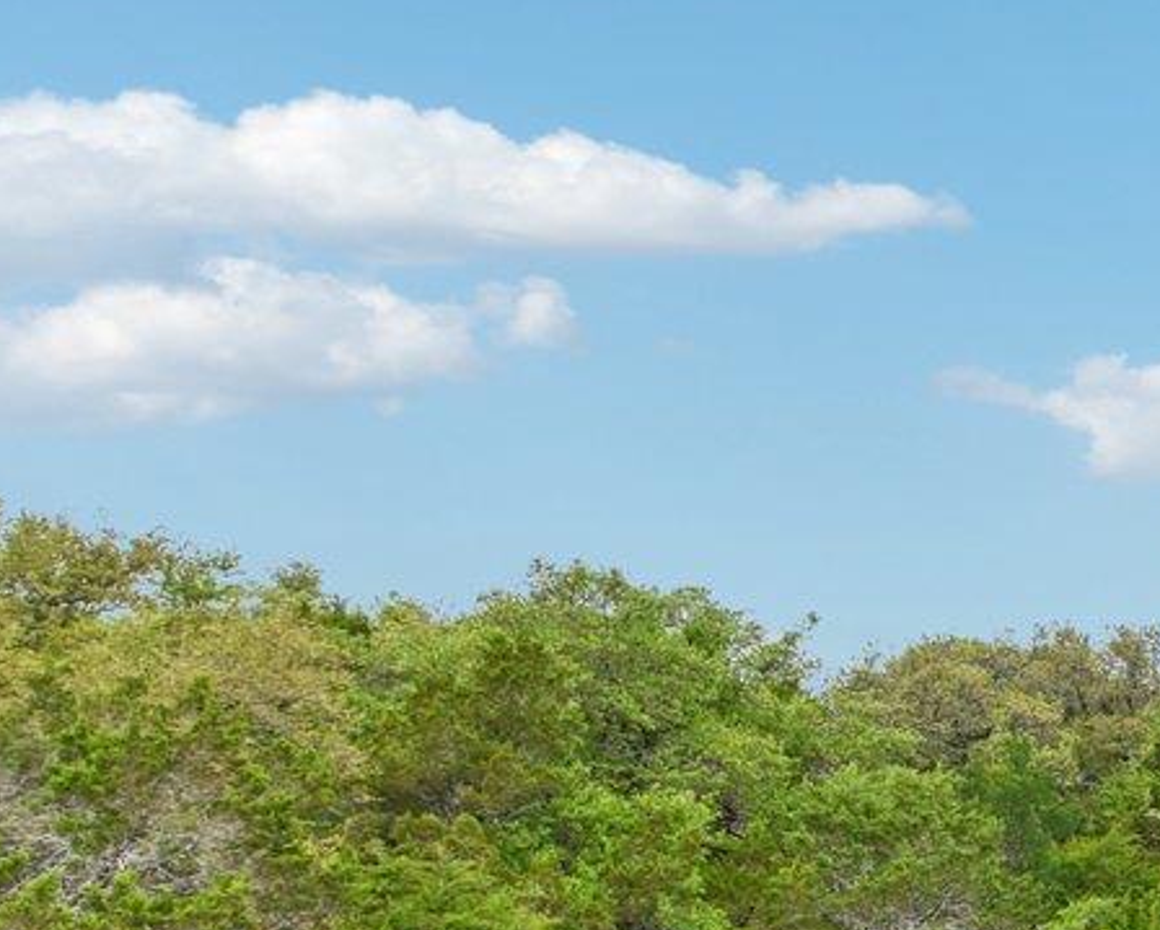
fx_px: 2061
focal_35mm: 60
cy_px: 952
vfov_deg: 24.2
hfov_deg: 18.7
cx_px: 2351
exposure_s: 1/320
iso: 100
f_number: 8
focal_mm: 14
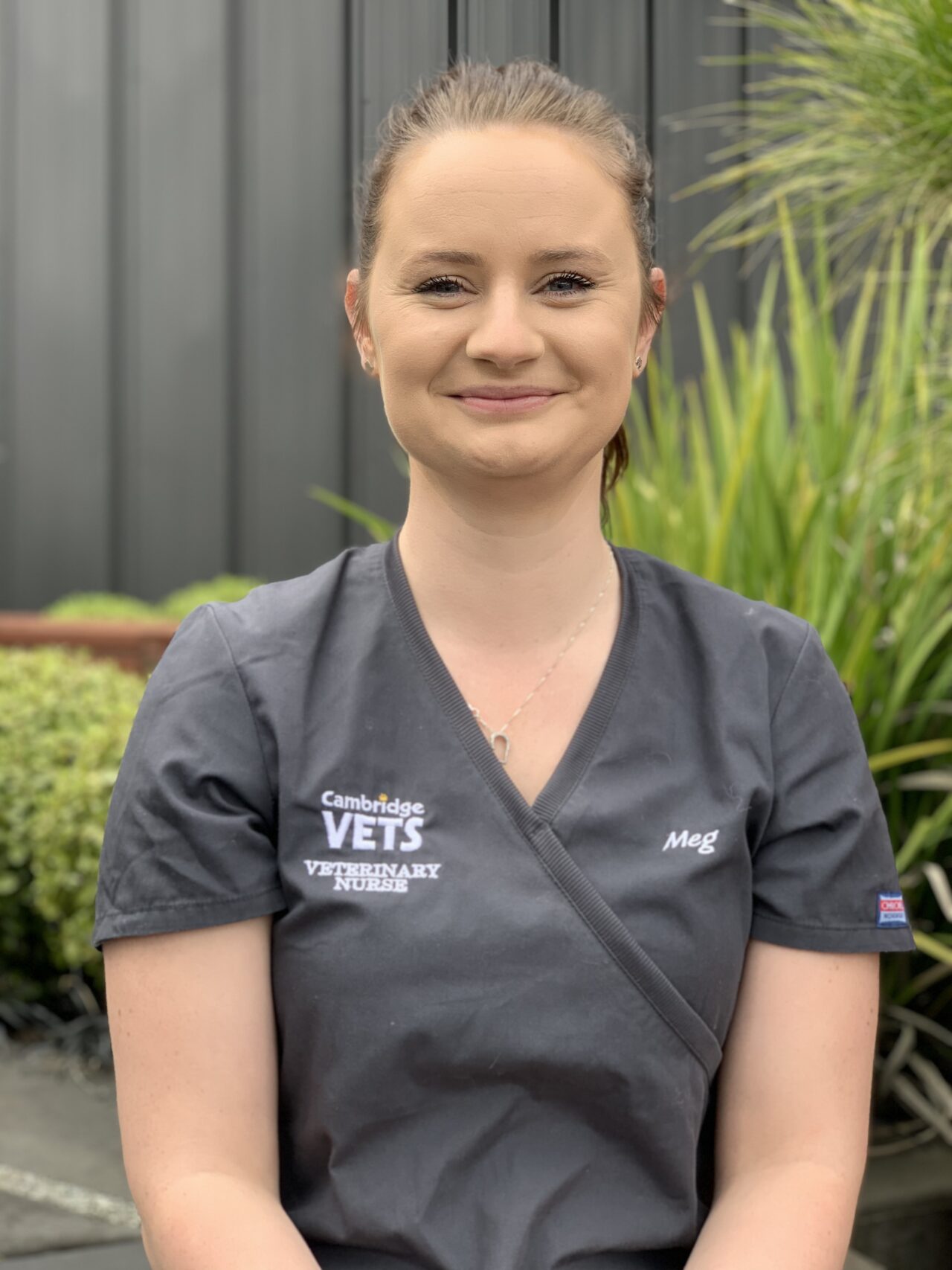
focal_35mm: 52
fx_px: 1907
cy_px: 635
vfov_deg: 36.8
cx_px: 476
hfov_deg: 28.0
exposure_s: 1/190
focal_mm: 6
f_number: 2.4
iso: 16
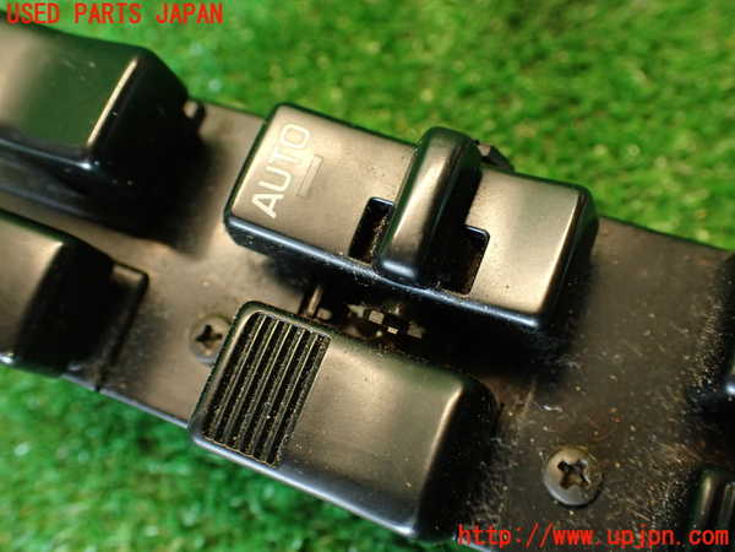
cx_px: 368
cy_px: 276
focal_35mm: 32
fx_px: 679
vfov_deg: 44.2
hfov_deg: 56.8
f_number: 2.4
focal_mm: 5.79
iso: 400
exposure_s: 1/30
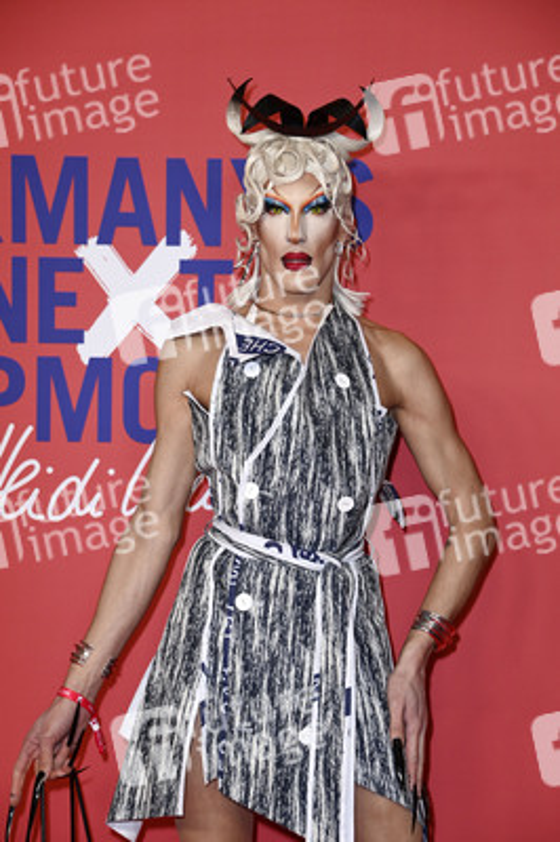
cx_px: 280
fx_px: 2290
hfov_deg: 13.9
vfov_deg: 20.8
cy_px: 421
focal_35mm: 98
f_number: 5.6
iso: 640
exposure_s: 1/200
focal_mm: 98
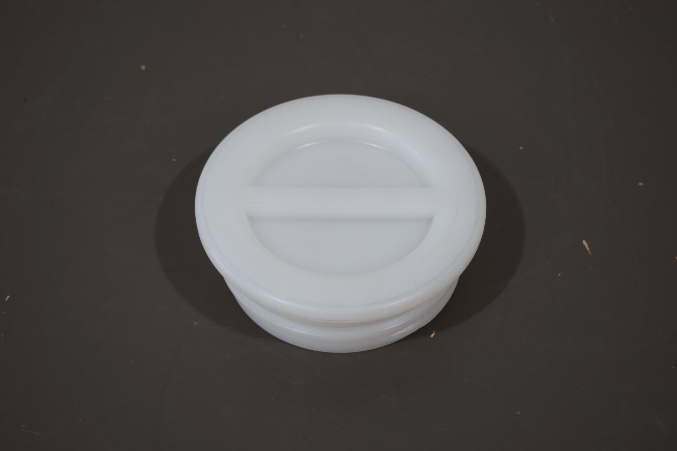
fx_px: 1269
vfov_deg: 20.2
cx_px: 338
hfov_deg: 29.9
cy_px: 226
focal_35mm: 68
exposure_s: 1/125
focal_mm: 45
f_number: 5.6
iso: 360
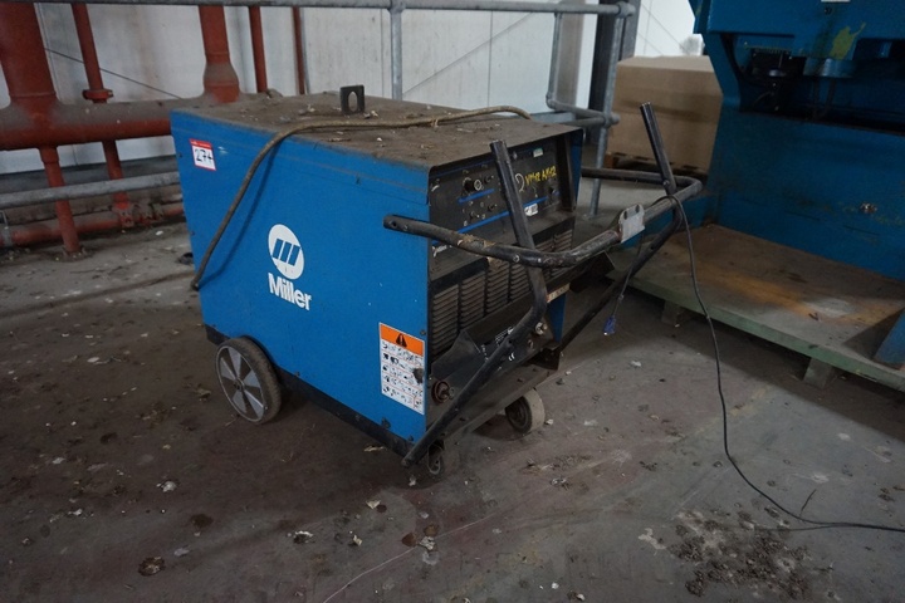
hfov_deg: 73.7
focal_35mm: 24
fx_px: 603
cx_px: 452
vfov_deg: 53.1
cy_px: 302
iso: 3200
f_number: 3.5
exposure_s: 1/50
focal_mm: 16
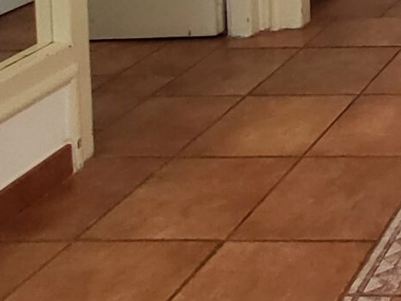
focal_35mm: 72
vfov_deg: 16.1
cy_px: -292
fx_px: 834
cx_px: 755
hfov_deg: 19.1
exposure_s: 1/50
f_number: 2.2
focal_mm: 1.74
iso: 400
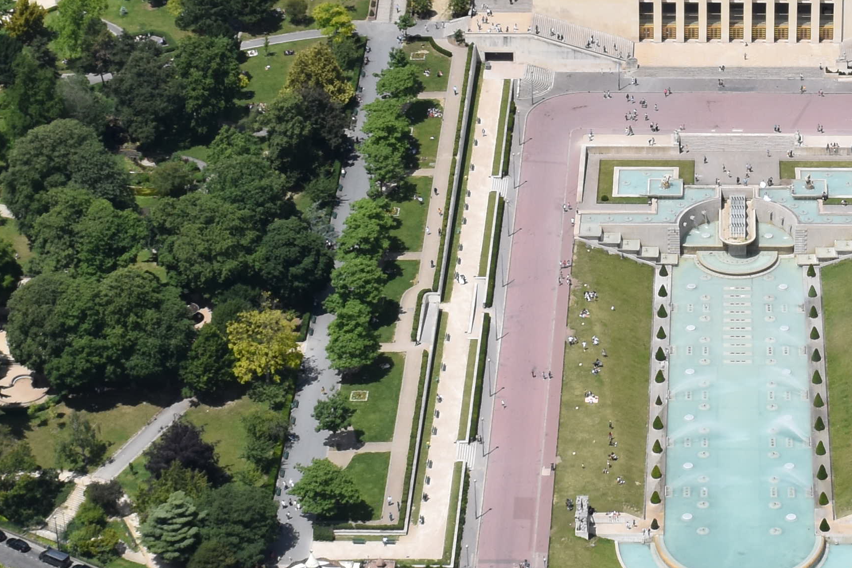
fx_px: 2982
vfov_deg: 10.9
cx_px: 722
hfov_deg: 16.1
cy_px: 272
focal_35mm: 126
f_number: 10
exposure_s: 1/400
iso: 200
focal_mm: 24
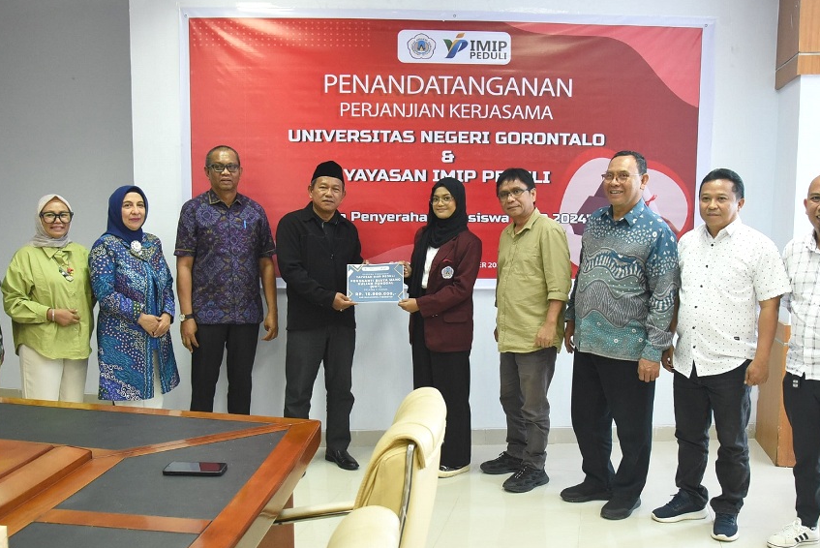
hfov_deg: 63.6
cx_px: 407
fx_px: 661
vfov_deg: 45.0
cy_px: 262
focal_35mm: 29
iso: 4000
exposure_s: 1/200
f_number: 5
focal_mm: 24
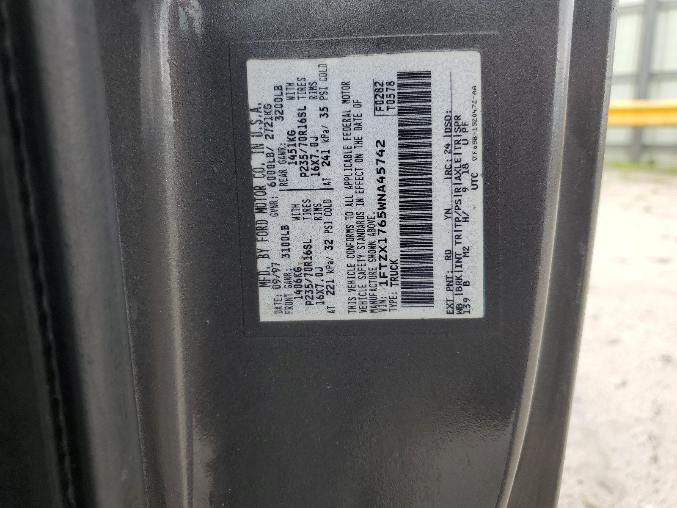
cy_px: 254
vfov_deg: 53.1
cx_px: 338
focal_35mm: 26
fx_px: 508
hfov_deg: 67.3
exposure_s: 1/256
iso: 50
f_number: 1.5
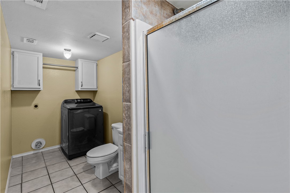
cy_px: 96
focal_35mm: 16
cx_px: 145
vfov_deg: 73.8
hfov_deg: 96.7
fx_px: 129
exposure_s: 1/1.25
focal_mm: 16
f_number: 10
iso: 250
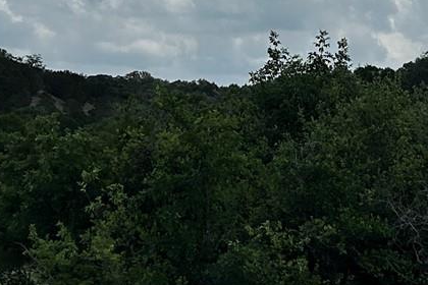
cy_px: 110
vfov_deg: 10.4
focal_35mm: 132
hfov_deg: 15.4
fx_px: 1569
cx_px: 330
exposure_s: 1/9434
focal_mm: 5.7
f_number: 1.5
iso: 50
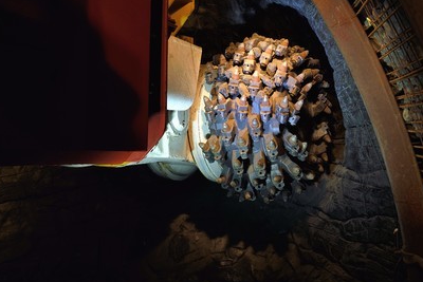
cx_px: 209
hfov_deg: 46.4
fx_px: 494
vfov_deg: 31.9
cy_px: 140
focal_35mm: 42
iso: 400
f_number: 8
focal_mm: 40
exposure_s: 1/6
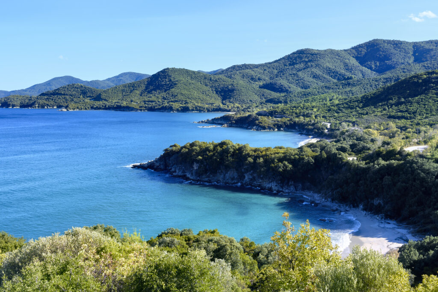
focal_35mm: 36
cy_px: 146
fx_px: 438
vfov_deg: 36.9
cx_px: 219
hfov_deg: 53.1
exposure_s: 1/320
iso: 160
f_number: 8
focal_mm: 24
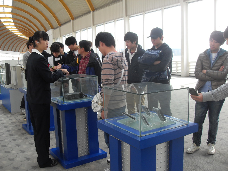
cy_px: 86
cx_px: 114
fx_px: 224
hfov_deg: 54.0
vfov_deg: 41.8
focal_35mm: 34
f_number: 2.8
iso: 80
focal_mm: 6.3
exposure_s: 1/125
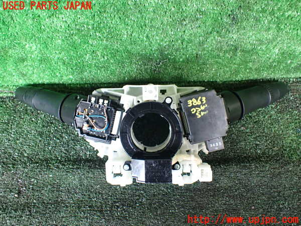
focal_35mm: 30
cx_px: 150
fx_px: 261
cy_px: 113
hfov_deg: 60.0
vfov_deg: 46.8
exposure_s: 1/125
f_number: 2.3
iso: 800
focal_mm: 5.4
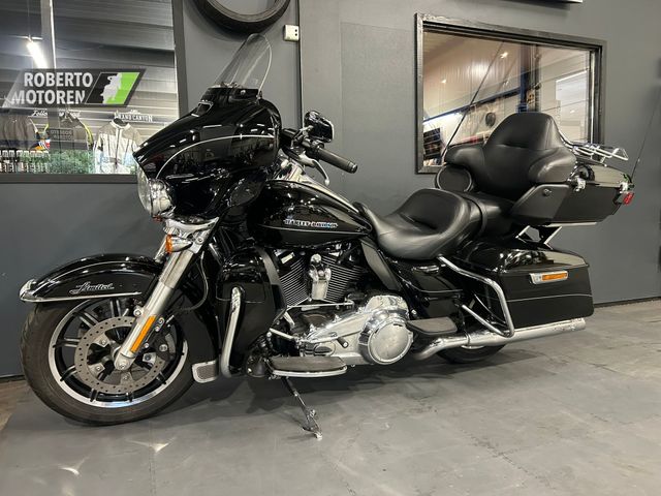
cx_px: 330
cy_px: 248
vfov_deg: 53.1
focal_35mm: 26
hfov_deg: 67.3
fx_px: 496
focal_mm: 5.7
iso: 400
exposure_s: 1/50
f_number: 1.5
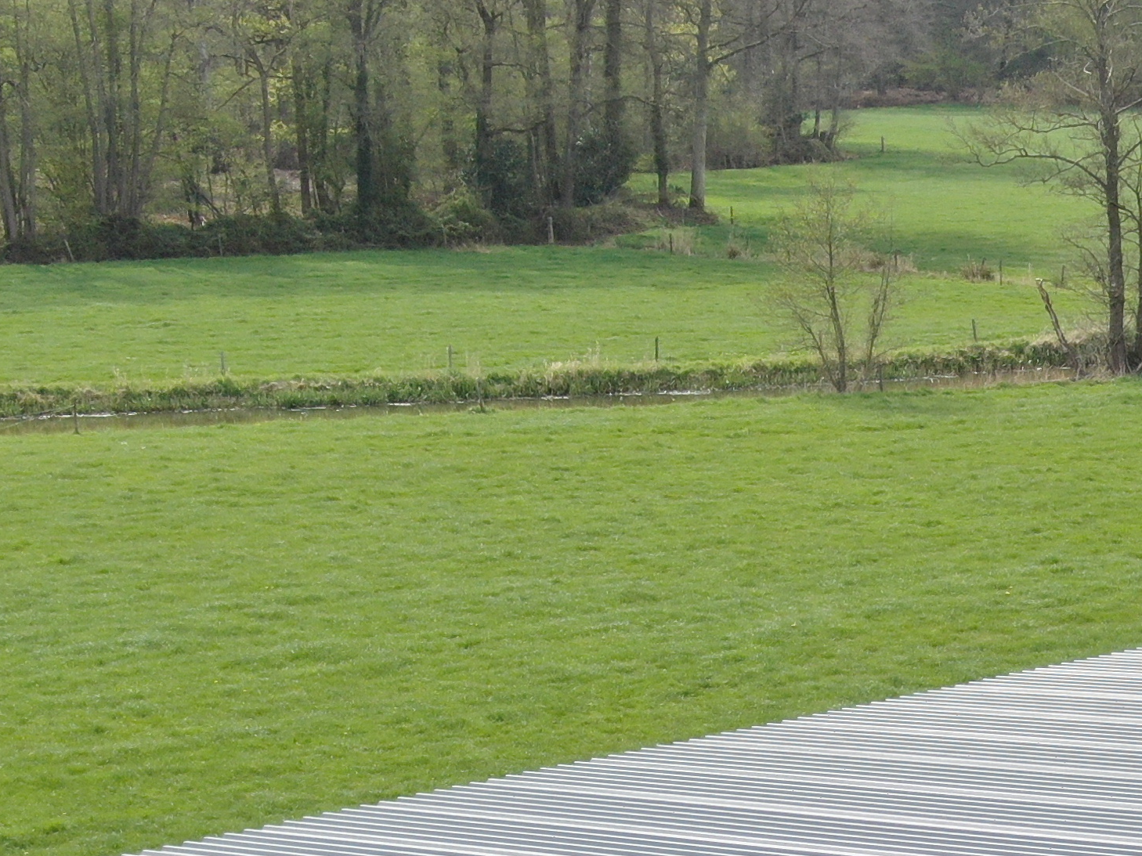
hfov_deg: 16.1
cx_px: 1311
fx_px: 3892
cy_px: 912
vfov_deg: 12.4
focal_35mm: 118
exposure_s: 1/320
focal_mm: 7.39
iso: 100
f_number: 3.6
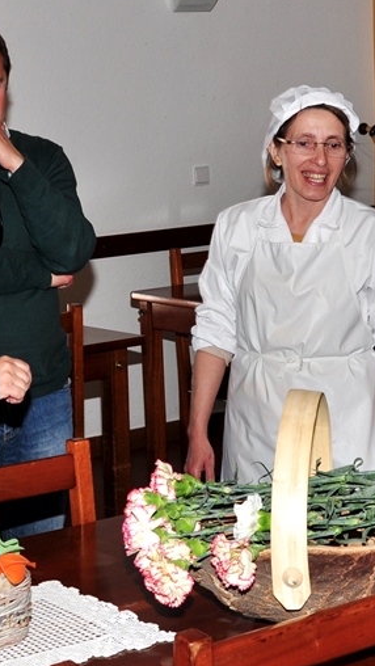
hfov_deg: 18.9
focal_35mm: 62
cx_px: -12
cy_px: 335
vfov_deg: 33.9
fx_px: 1092
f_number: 8
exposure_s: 1/60
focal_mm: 25
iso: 200
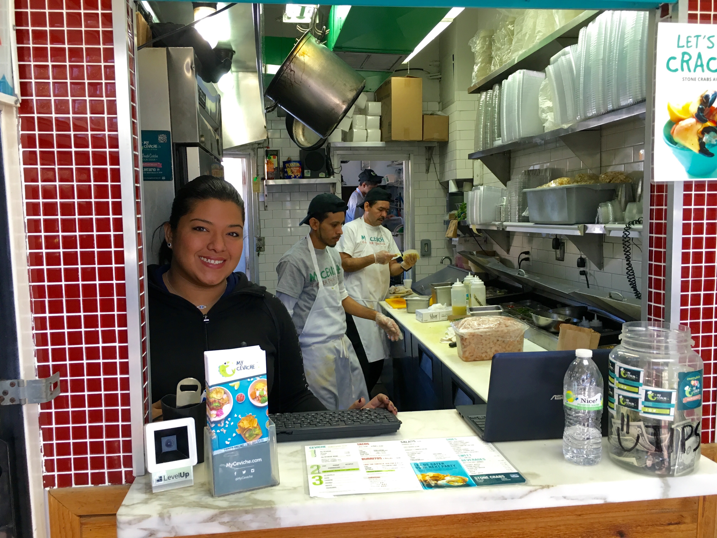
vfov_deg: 48.2
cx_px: 358
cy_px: 269
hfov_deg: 61.7
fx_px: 601
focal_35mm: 29
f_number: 2.2
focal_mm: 4.15
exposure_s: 1/30
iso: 40
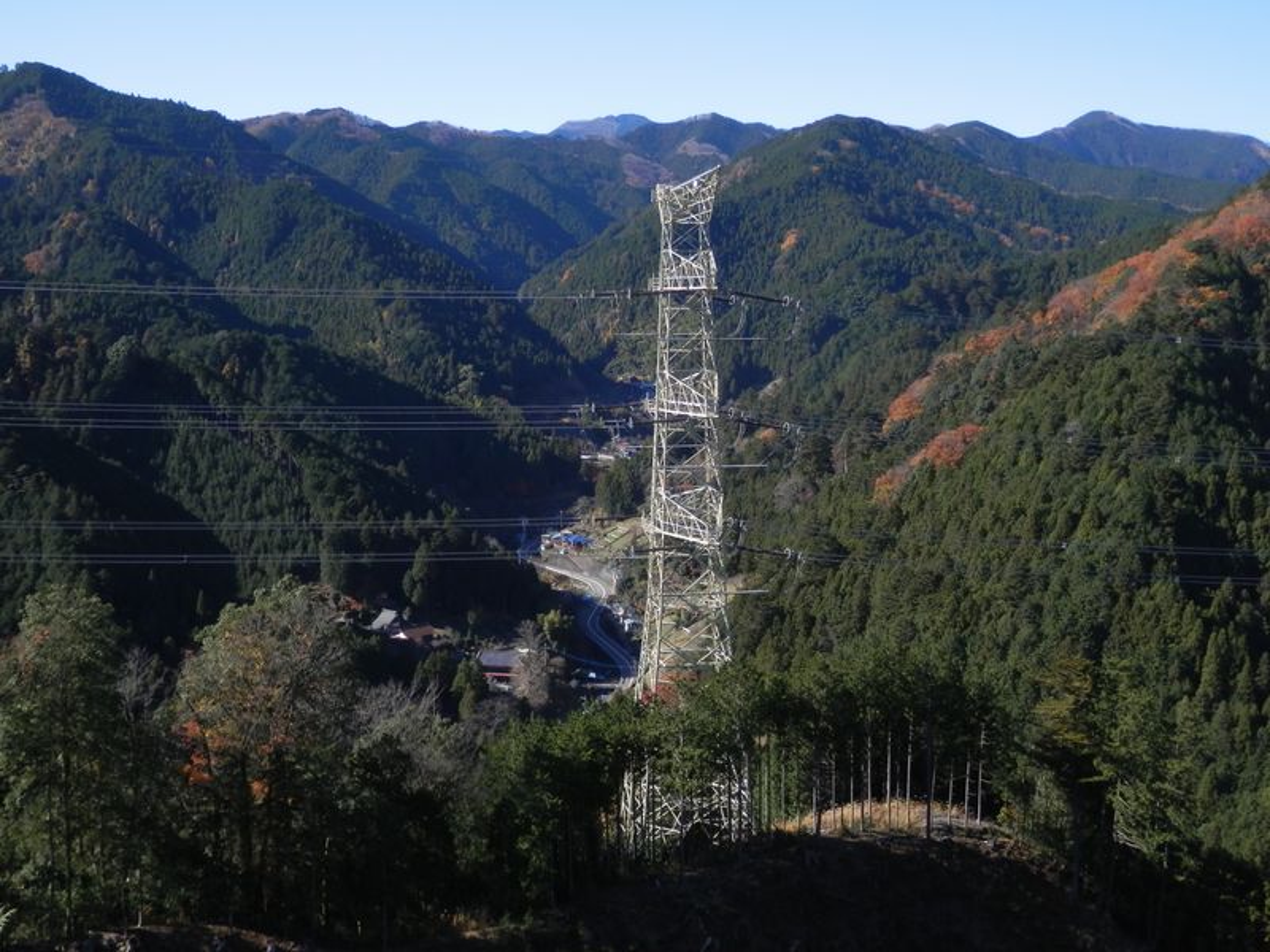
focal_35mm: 45
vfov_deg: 32.2
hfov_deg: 42.1
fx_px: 1651
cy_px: 476
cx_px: 635
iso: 80
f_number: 3.8
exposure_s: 1/400
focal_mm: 8
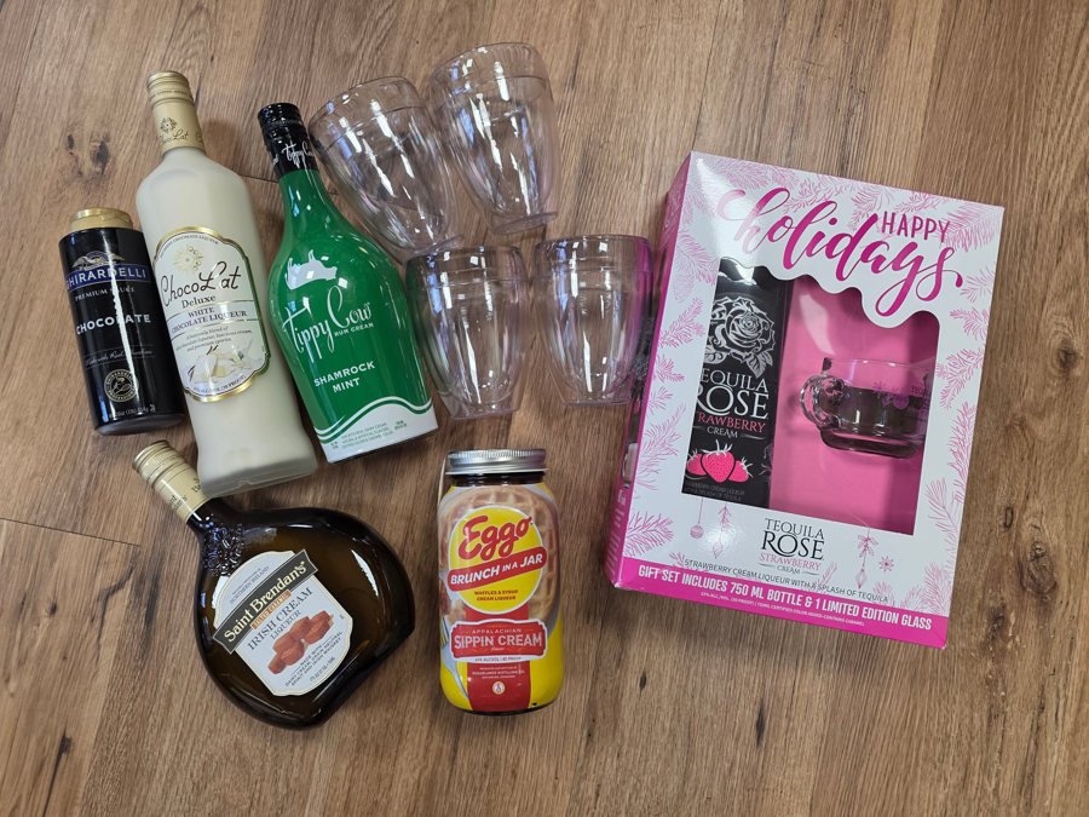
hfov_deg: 73.9
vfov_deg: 58.9
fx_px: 724
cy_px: 408
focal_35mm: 23
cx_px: 544
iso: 200
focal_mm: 6.3
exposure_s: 1/120
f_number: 1.7
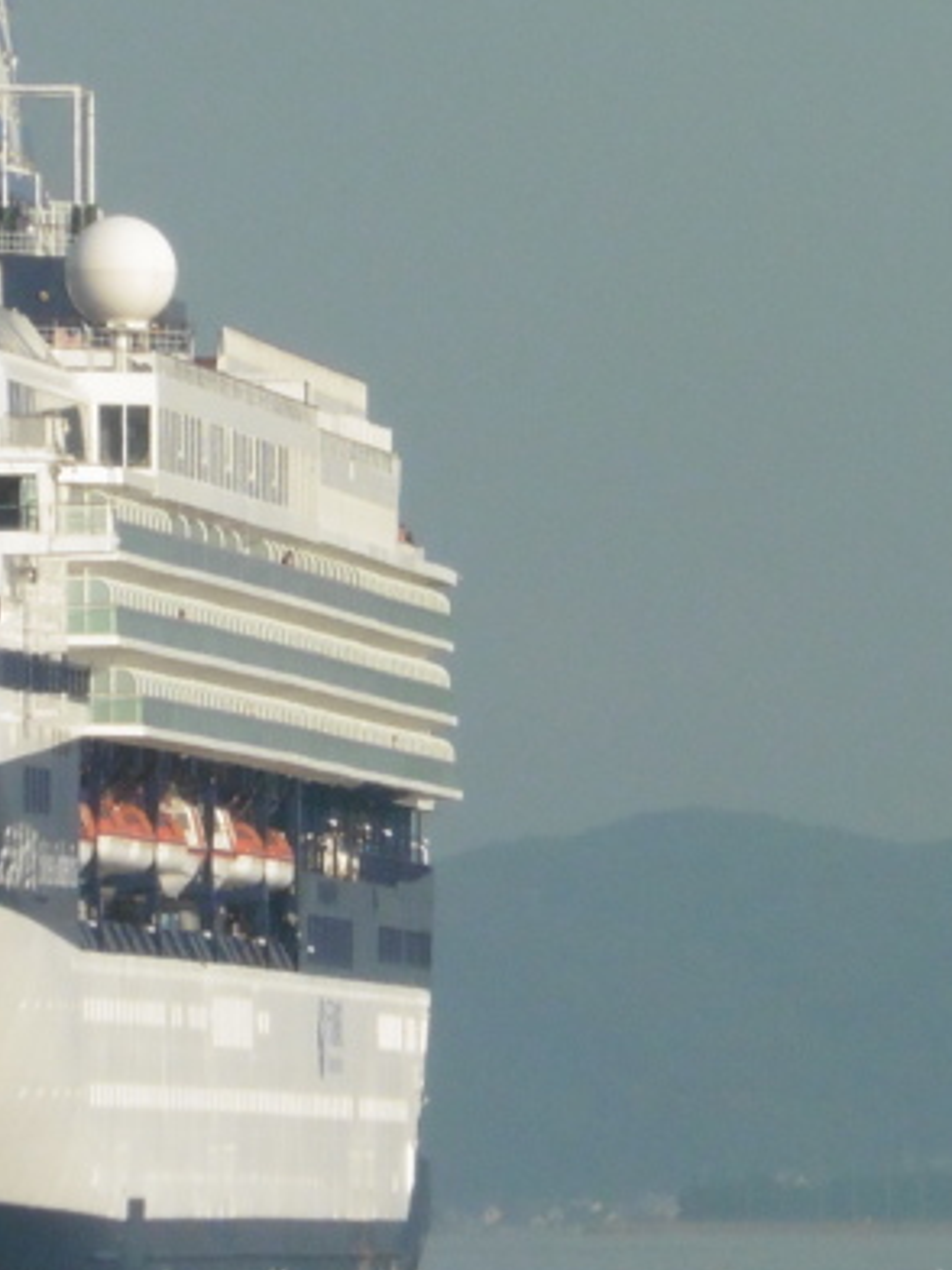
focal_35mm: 915
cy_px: 567
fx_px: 33552
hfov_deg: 1.6
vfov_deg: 2.2
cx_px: 308
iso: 400
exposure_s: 1/2000
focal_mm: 62.5
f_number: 6.3
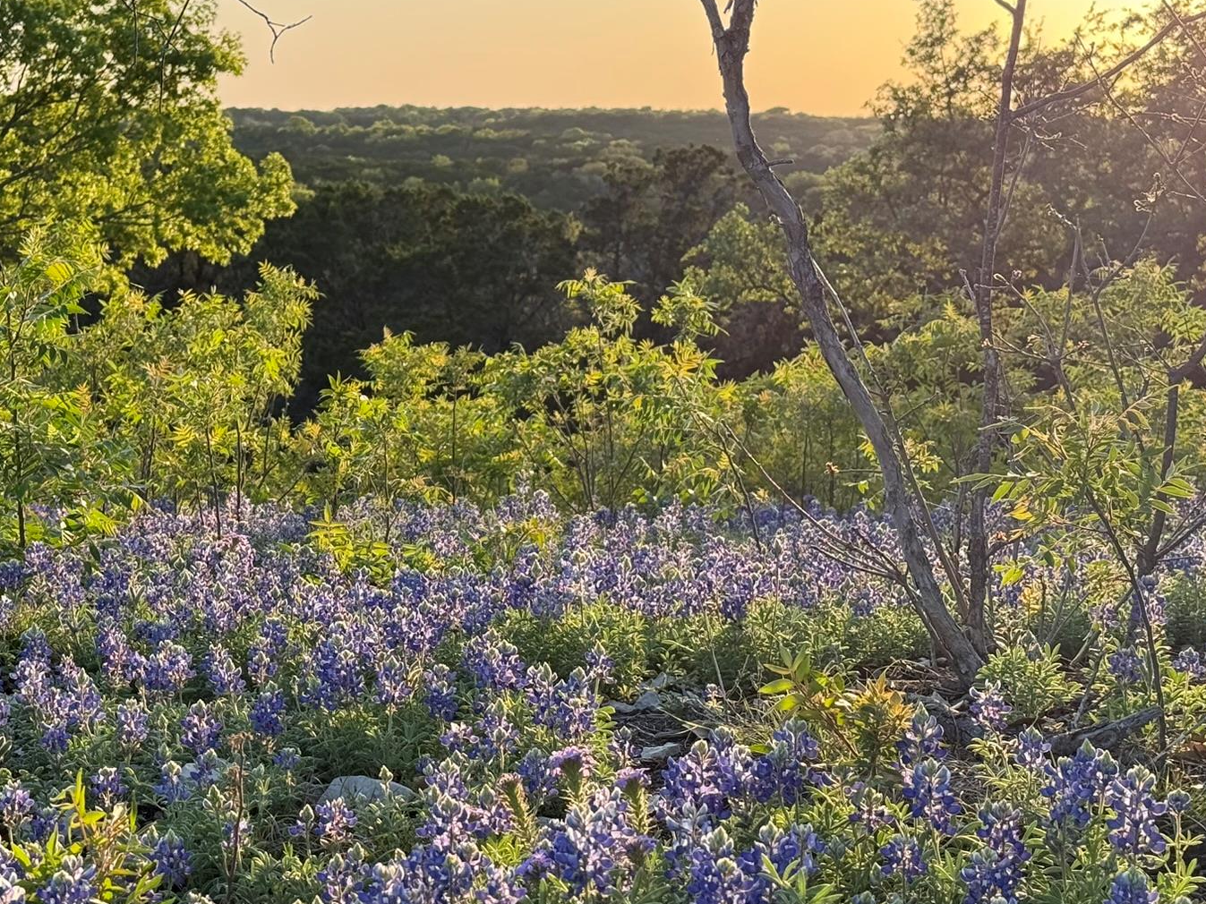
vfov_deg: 20.1
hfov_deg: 26.4
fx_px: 2543
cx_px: 329
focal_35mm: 73
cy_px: 524
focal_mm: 6.76
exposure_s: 1/917
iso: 100
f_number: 1.78
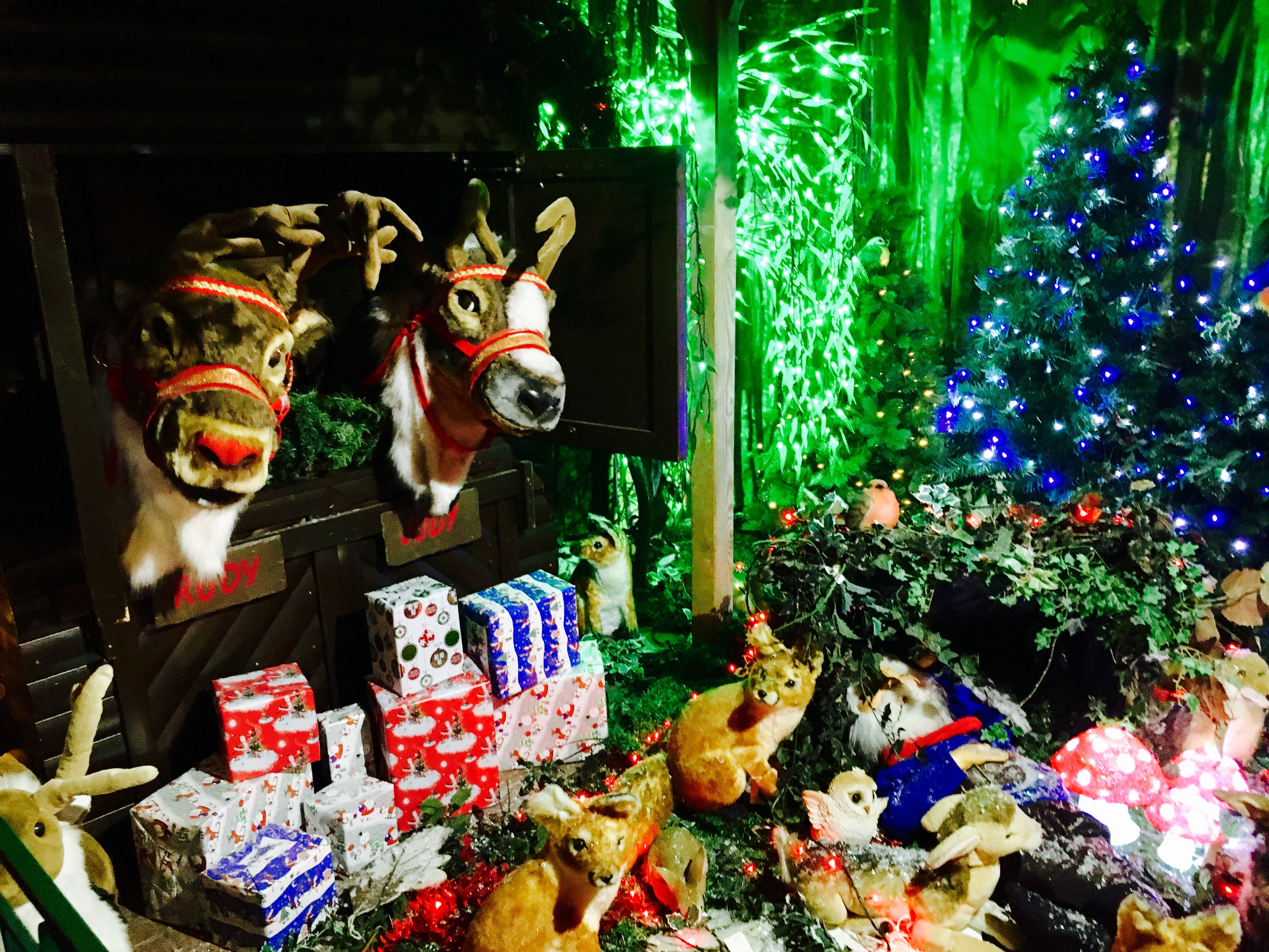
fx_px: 1063
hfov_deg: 61.7
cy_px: 476
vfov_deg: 48.2
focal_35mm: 29
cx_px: 634
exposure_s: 1/17
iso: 400
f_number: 2.2
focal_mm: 4.15
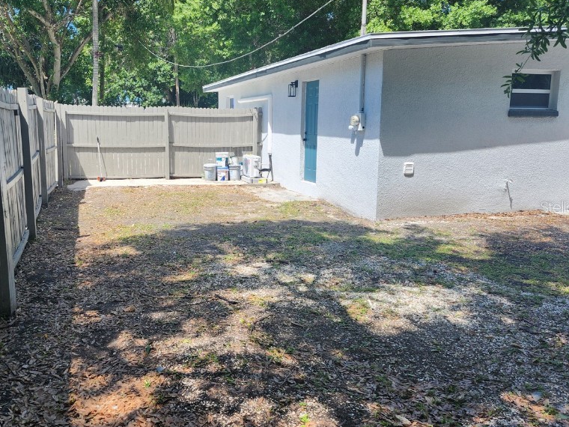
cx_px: 228
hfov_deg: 57.9
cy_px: 207
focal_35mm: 31
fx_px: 510
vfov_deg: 45.4
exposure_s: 1/722
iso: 25
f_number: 1.8
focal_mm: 5.54
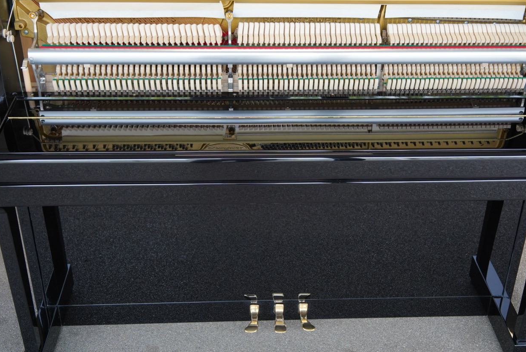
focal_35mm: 46
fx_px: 673
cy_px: 175
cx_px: 286
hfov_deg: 42.7
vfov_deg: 29.3
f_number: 6.3
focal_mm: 35
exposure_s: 1/60
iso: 1000
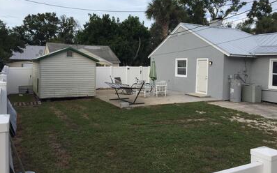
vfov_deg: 40.5
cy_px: 73
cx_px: 139
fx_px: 234
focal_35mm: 31
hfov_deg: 61.2
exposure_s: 1/791
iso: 32
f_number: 2.2
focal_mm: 4.15
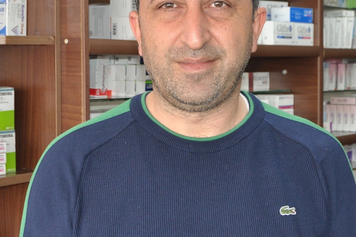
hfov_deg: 22.6
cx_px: 192
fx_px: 889
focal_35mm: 90
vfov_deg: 15.2
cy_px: 105
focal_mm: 32
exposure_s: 1/60
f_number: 4.5
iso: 800
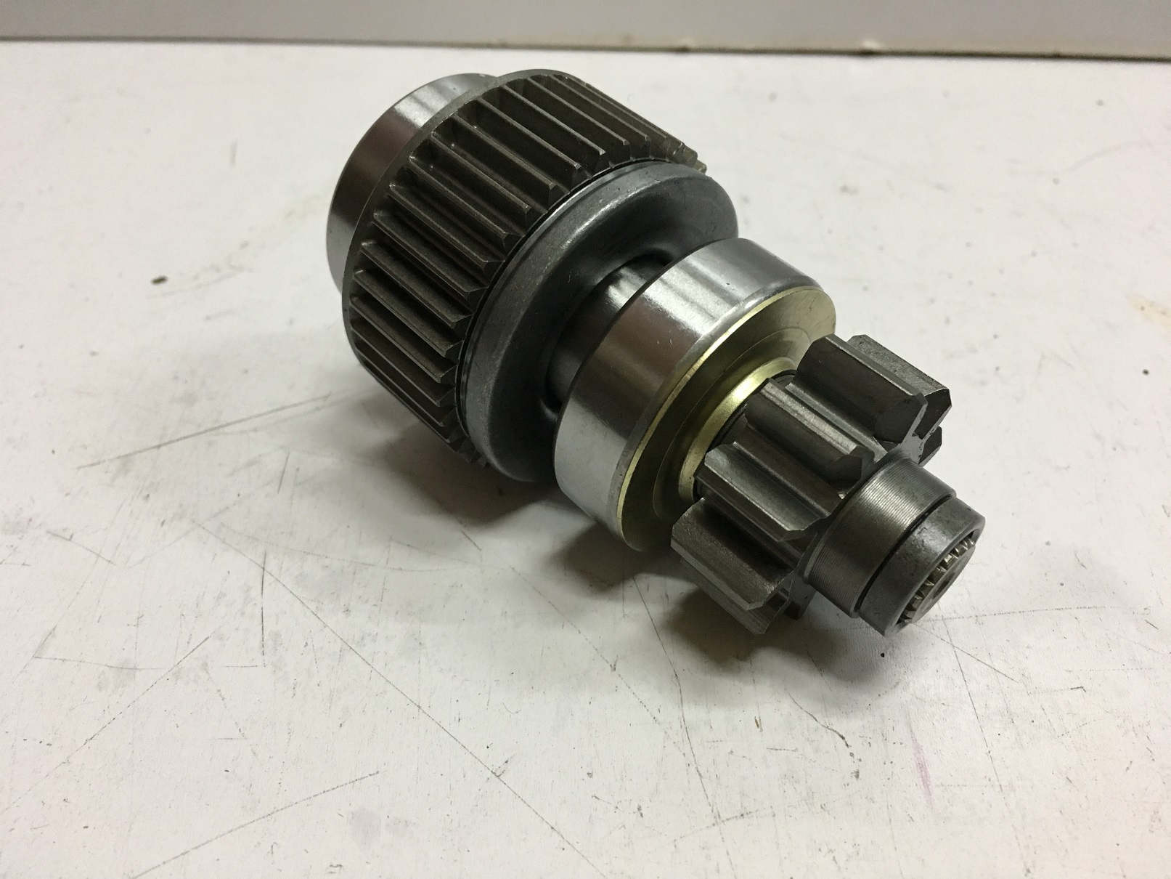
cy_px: 440
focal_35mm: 29
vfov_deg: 48.2
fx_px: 981
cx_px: 586
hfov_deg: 61.7
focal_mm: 4.15
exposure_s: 1/33
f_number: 2.2
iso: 160
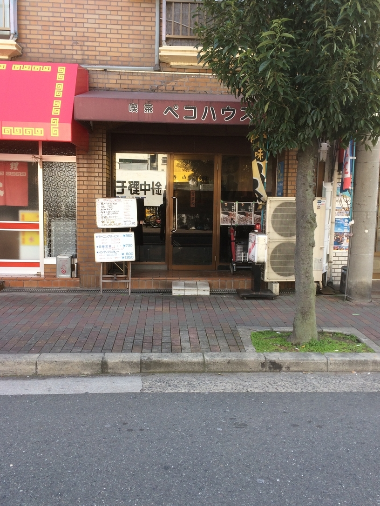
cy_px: 248
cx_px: 195
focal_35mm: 32
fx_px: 468
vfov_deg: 56.8
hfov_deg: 44.2
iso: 32
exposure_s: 1/181
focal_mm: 4.15
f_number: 2.2
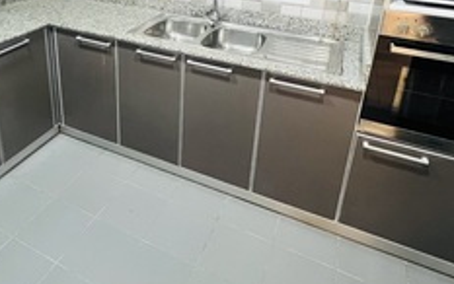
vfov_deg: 42.1
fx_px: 334
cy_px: 24
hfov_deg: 67.2
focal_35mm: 27
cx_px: 167
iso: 500
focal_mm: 1.57
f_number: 1.8
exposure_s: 1/50
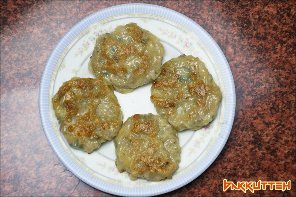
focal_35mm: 90
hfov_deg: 22.6
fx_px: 739
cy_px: 98
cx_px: 148
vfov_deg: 15.2
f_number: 4.5
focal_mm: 60
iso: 400
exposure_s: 1/100
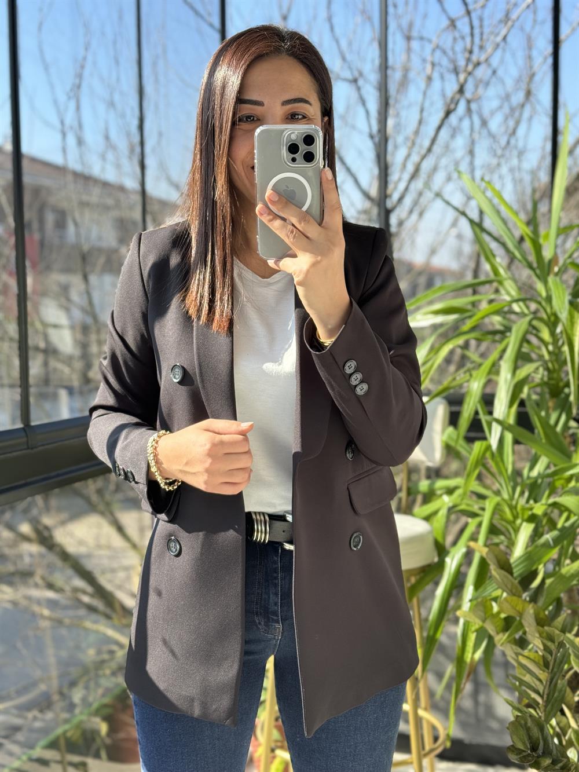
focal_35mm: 48
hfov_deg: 30.3
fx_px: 1070
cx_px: 290
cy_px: 386
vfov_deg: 39.7
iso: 64
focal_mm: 6.86
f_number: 1.78
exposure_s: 1/379
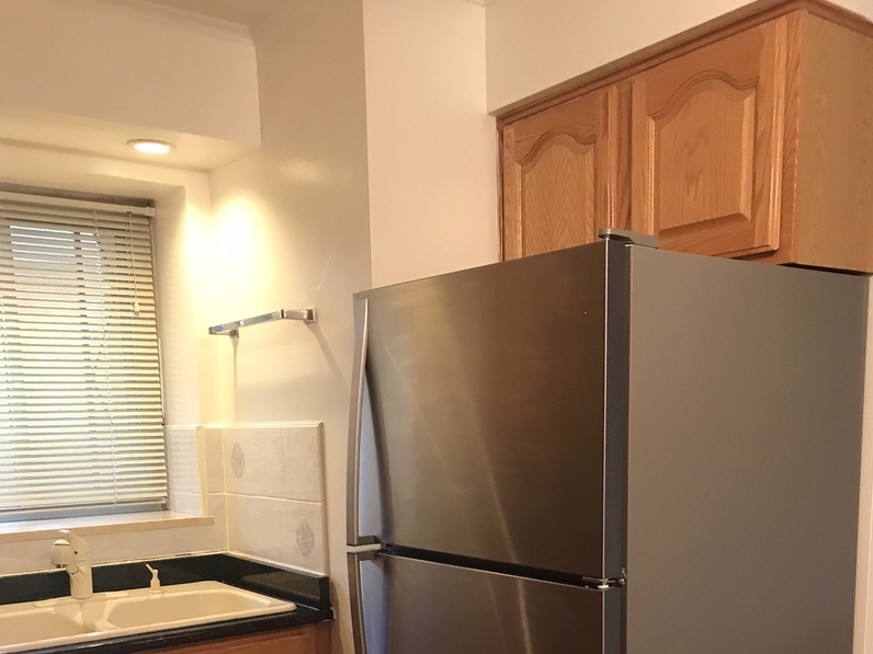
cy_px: 589
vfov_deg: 35.5
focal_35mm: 38
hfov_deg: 49.0
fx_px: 958
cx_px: 436
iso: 80
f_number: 1.8
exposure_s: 1/15
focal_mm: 3.99
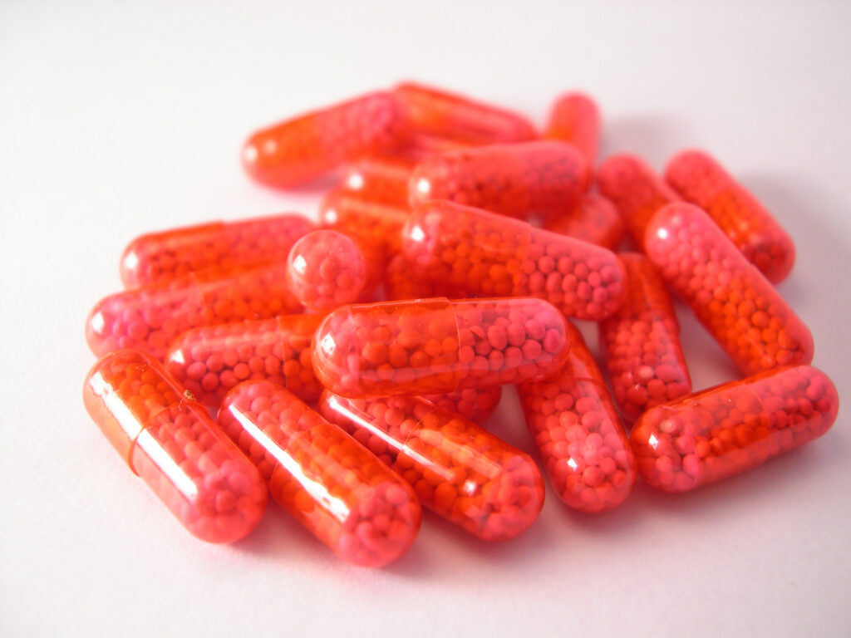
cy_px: 319
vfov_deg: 37.7
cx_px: 426
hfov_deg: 49.0
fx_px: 934
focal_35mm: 38
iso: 100
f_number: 2.8
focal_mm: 8
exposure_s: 1/182
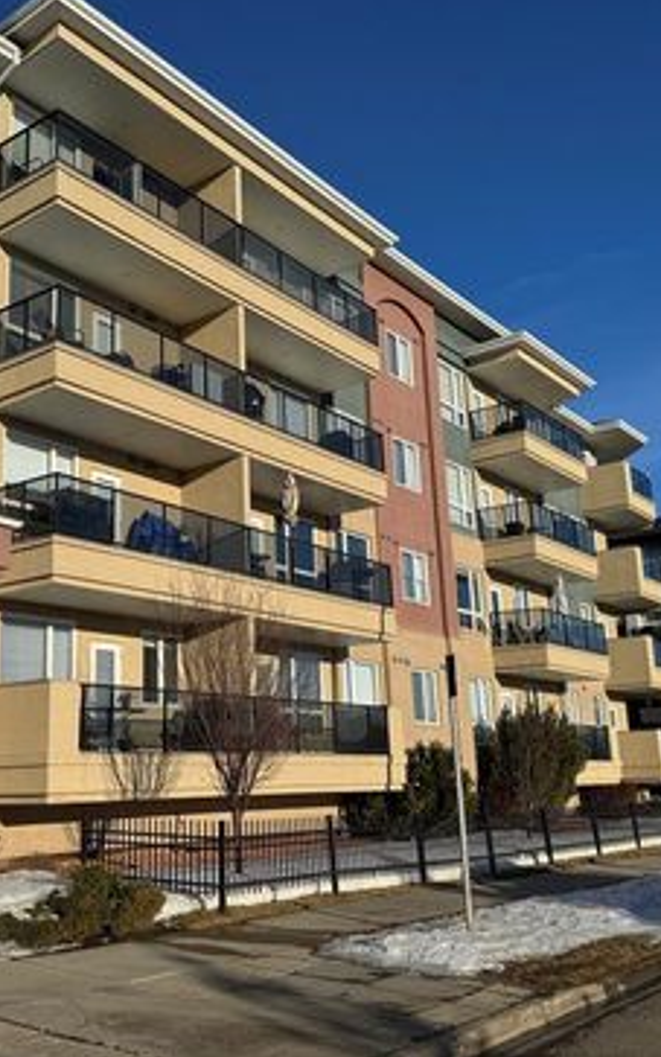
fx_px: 1008
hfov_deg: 35.8
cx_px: 207
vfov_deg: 55.3
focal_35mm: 35
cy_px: 520
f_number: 1.78
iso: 80
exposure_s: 1/7092
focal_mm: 6.76
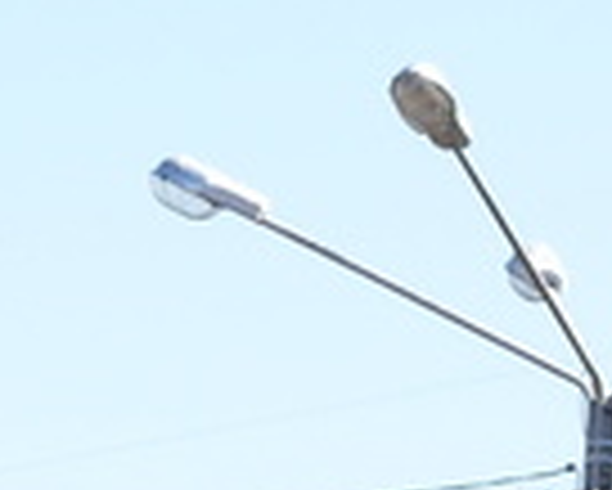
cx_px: -320
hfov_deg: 2.6
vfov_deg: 2.1
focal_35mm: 740
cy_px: 1110
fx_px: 13413
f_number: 8
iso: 100
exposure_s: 1/200
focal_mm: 70
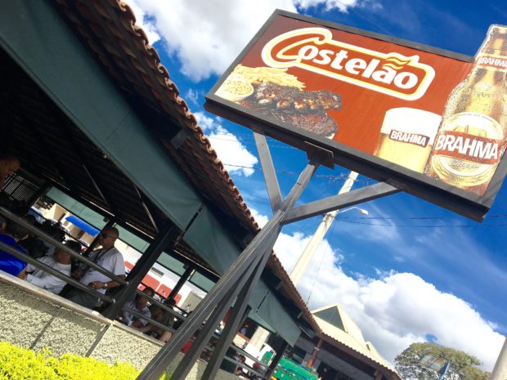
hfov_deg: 61.7
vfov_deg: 48.2
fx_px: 425
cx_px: 254
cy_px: 190
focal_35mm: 29
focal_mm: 4.15
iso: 25
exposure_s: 1/1637
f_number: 2.2
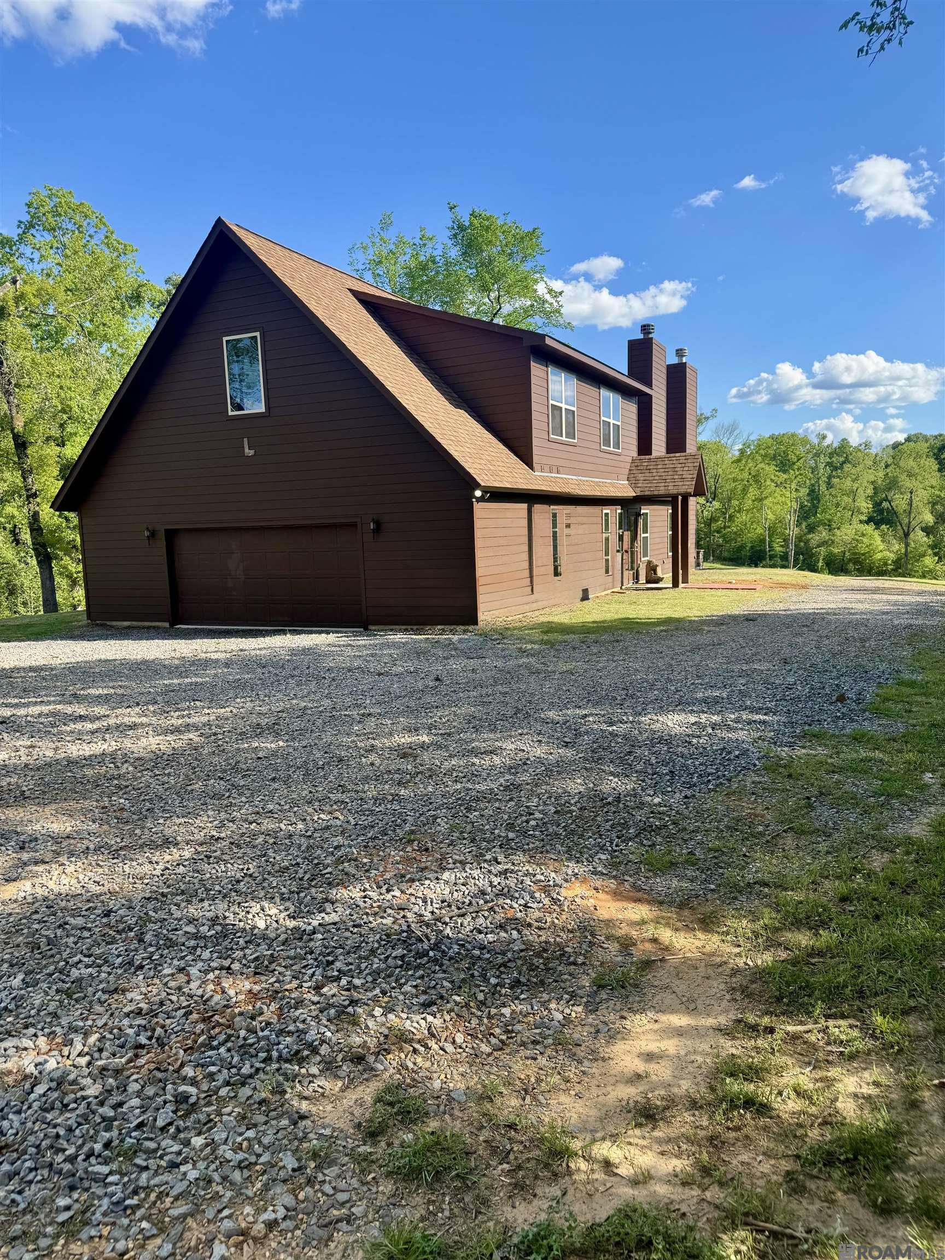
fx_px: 874
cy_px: 630
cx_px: 472
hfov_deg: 56.8
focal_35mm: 24
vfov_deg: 71.6
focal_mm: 6.76
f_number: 1.78
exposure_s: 1/1678
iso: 80
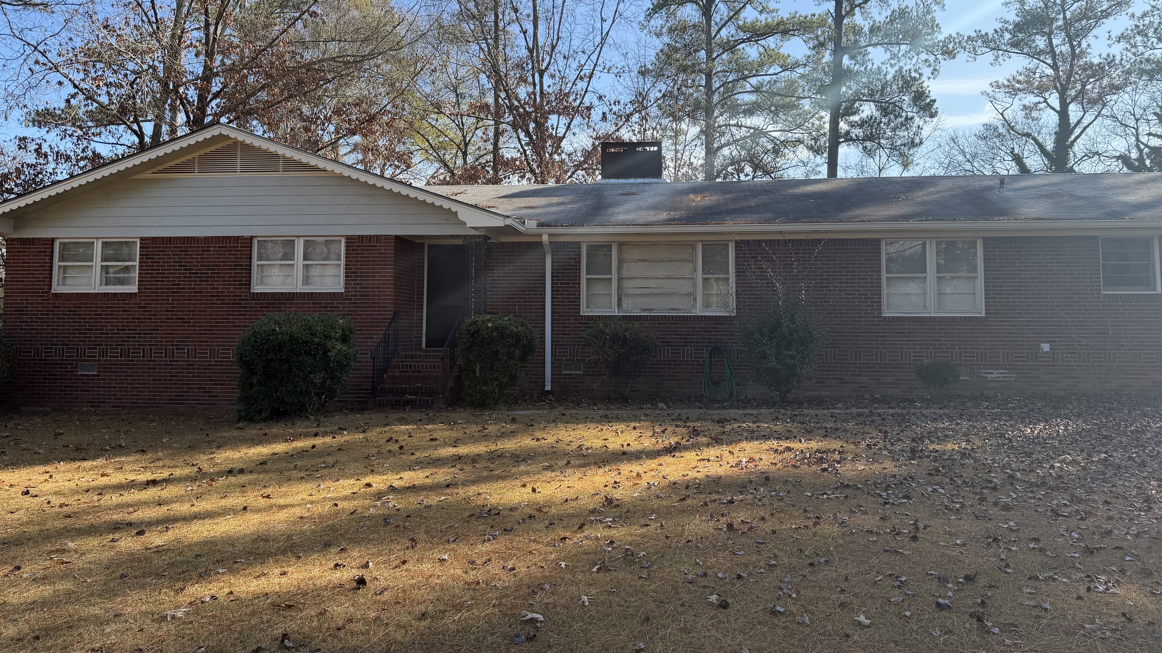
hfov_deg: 69.9
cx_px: 594
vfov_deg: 42.8
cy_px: 276
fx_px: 832
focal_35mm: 27
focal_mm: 6.76
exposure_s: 1/2000
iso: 100
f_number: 1.78
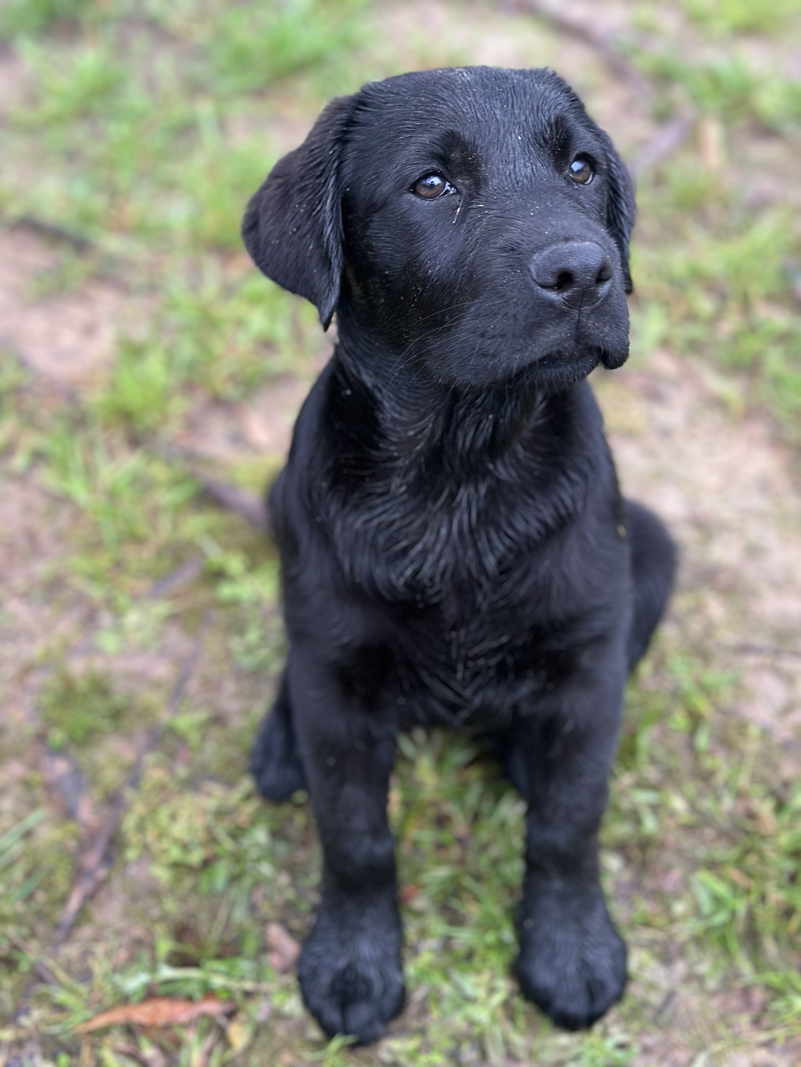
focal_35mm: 48
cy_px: 534
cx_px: 400
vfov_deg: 39.7
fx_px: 1481
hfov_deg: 30.3
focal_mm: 6.86
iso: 400
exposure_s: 1/40
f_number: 1.78
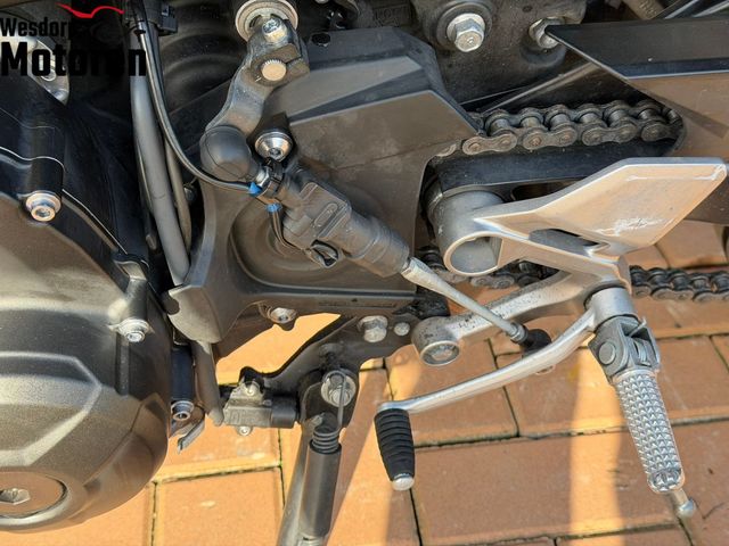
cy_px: 273
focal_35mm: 48
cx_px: 364
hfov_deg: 39.7
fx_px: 1011
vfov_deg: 30.3
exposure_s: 1/553
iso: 100
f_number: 1.78
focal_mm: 6.76
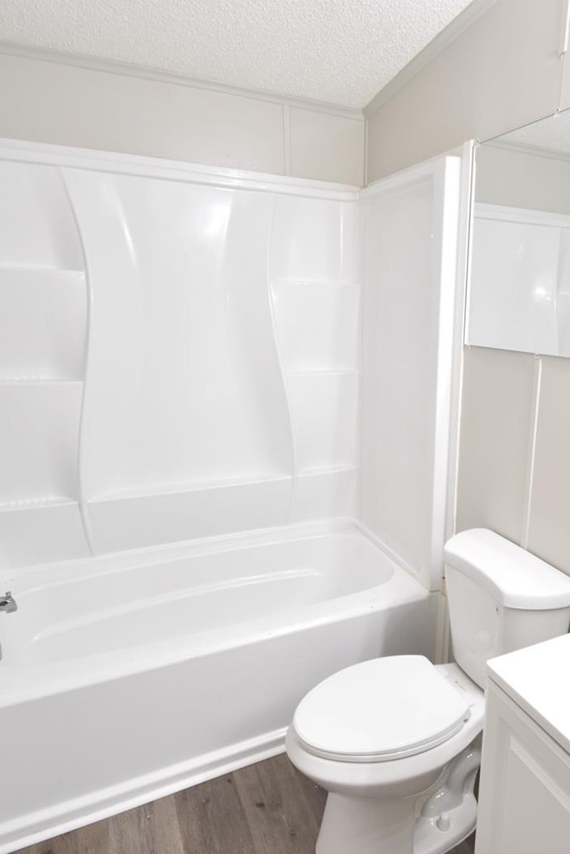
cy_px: 433
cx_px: 416
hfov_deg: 53.1
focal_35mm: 23
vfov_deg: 76.1
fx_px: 546
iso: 800
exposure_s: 1/60
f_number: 3.5
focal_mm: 10
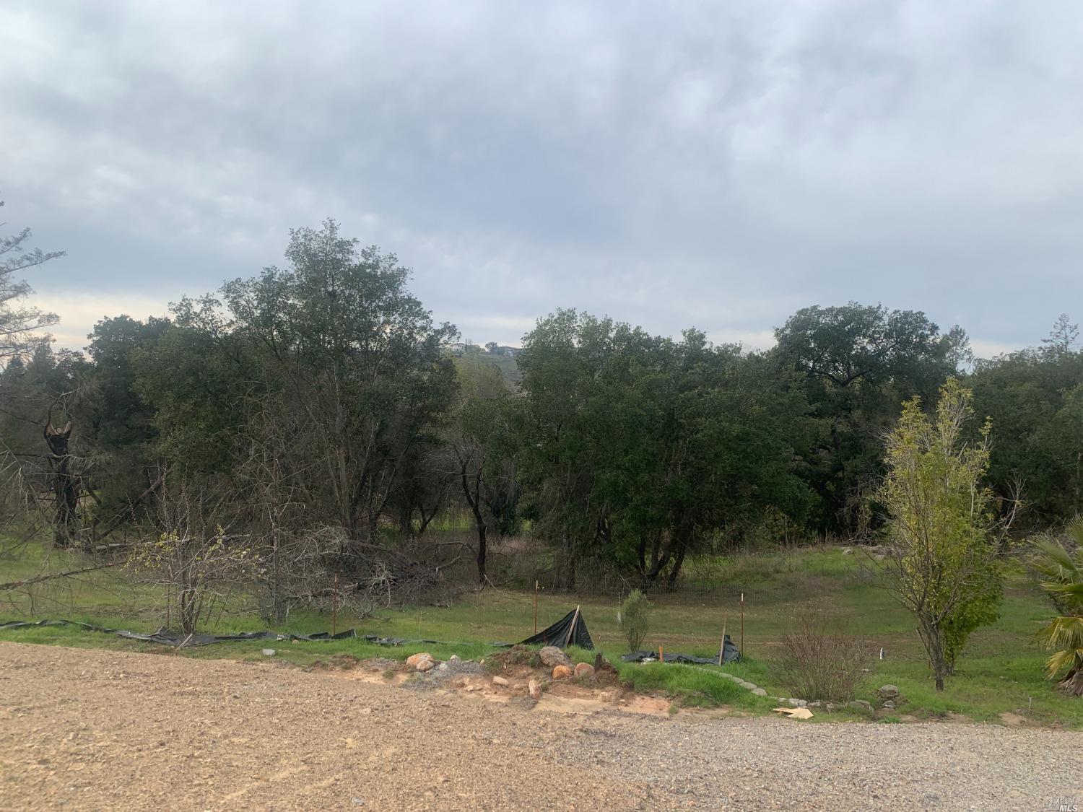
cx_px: 542
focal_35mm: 26
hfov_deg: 67.3
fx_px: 813
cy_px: 406
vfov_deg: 53.1
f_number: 1.8
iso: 25
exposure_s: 1/1513
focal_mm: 4.25
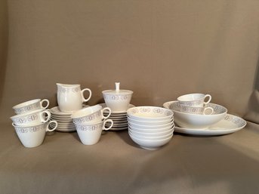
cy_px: 97
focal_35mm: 24
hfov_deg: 71.6
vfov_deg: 56.8
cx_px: 130
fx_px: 180
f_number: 1.78
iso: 250
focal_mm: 6.86
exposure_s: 1/60
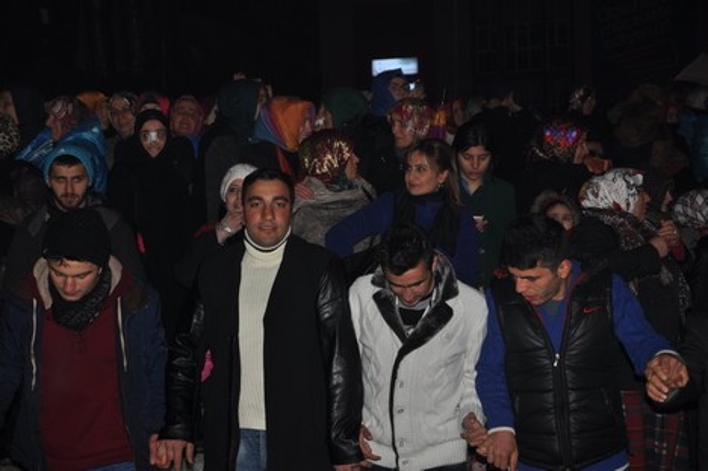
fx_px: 1238
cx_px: 354
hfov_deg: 31.9
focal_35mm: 63
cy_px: 236
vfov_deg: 21.5
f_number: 4.8
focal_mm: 42
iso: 200
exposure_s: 1/60
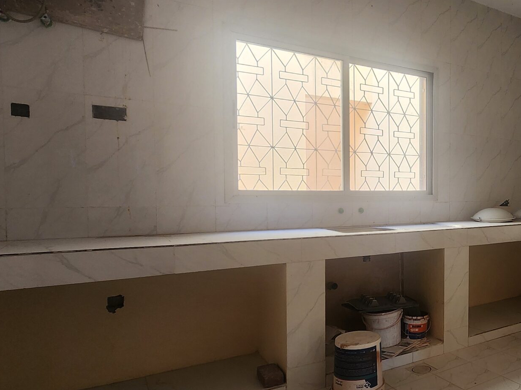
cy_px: 200
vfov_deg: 51.3
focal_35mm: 27
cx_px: 483
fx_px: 406
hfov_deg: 55.2
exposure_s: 1/50
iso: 80
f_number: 2.2
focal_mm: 2.2
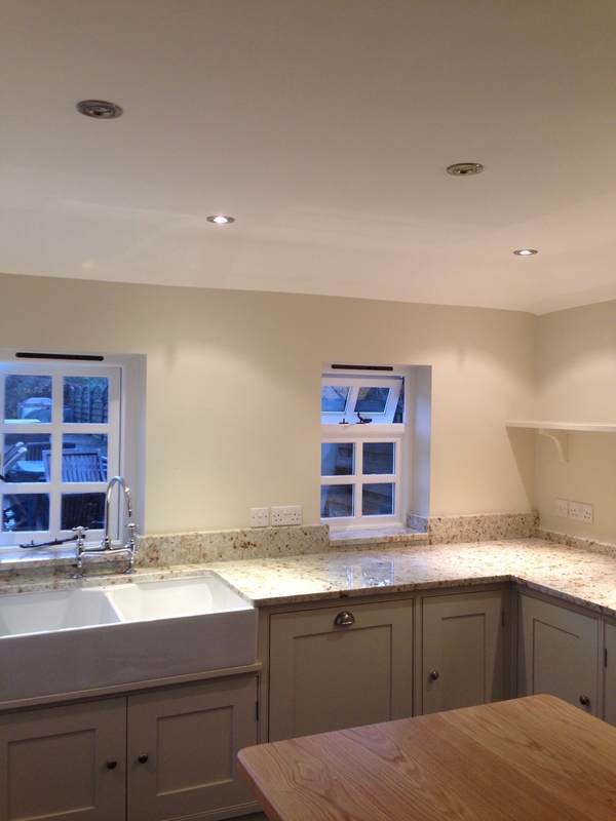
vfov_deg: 55.4
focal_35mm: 33
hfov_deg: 42.9
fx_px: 783
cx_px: 308
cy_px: 410
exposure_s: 1/20
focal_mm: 4.12
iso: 80
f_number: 2.4
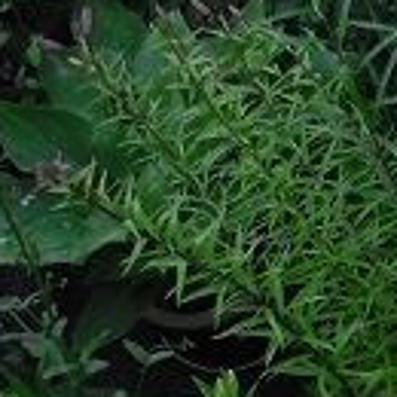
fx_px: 2673
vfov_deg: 8.4
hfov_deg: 8.1
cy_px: 492
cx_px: 800
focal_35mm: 206
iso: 100
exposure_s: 1/50
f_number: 3.5
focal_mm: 6.7
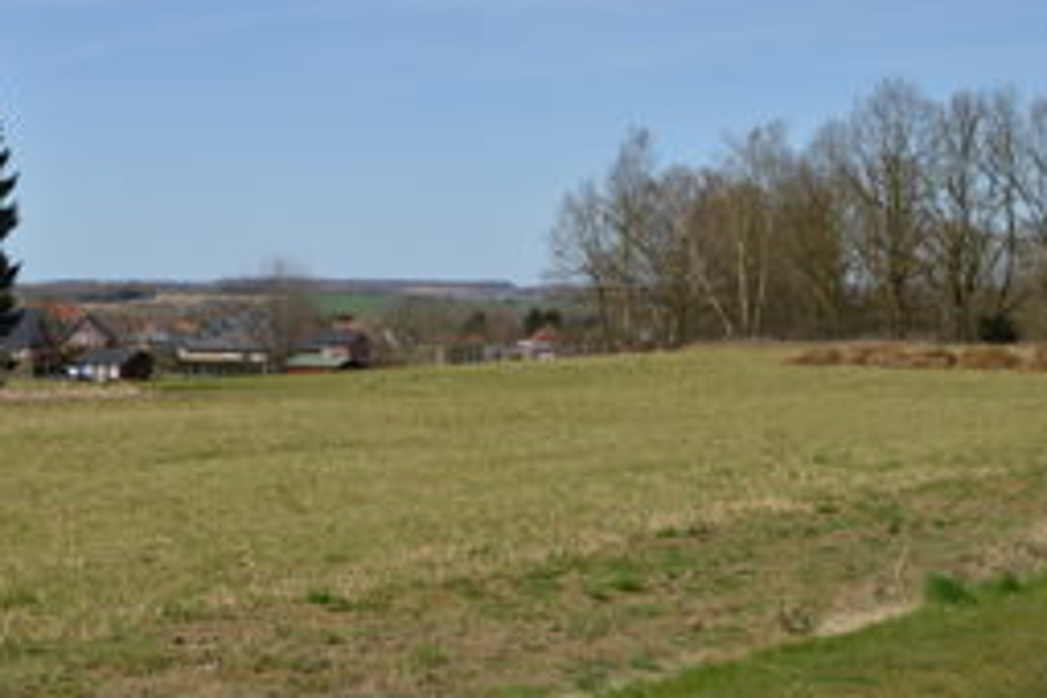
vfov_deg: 23.1
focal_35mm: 59
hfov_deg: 33.6
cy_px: 361
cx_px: 320
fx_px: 1709
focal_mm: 25
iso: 400
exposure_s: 1/1000
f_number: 11
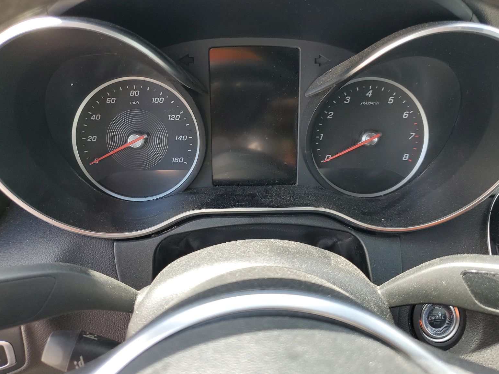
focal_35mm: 27
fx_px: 389
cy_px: 188
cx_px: 251
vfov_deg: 51.4
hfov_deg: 65.3
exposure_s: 1/222
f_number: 1.5
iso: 50
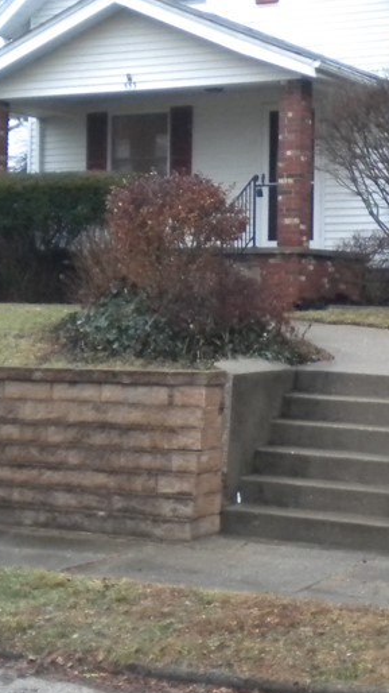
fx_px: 1394
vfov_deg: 27.8
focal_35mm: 76
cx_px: 249
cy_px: 258
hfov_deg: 15.9
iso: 400
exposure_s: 1/44.7
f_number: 3.1
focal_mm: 6.3
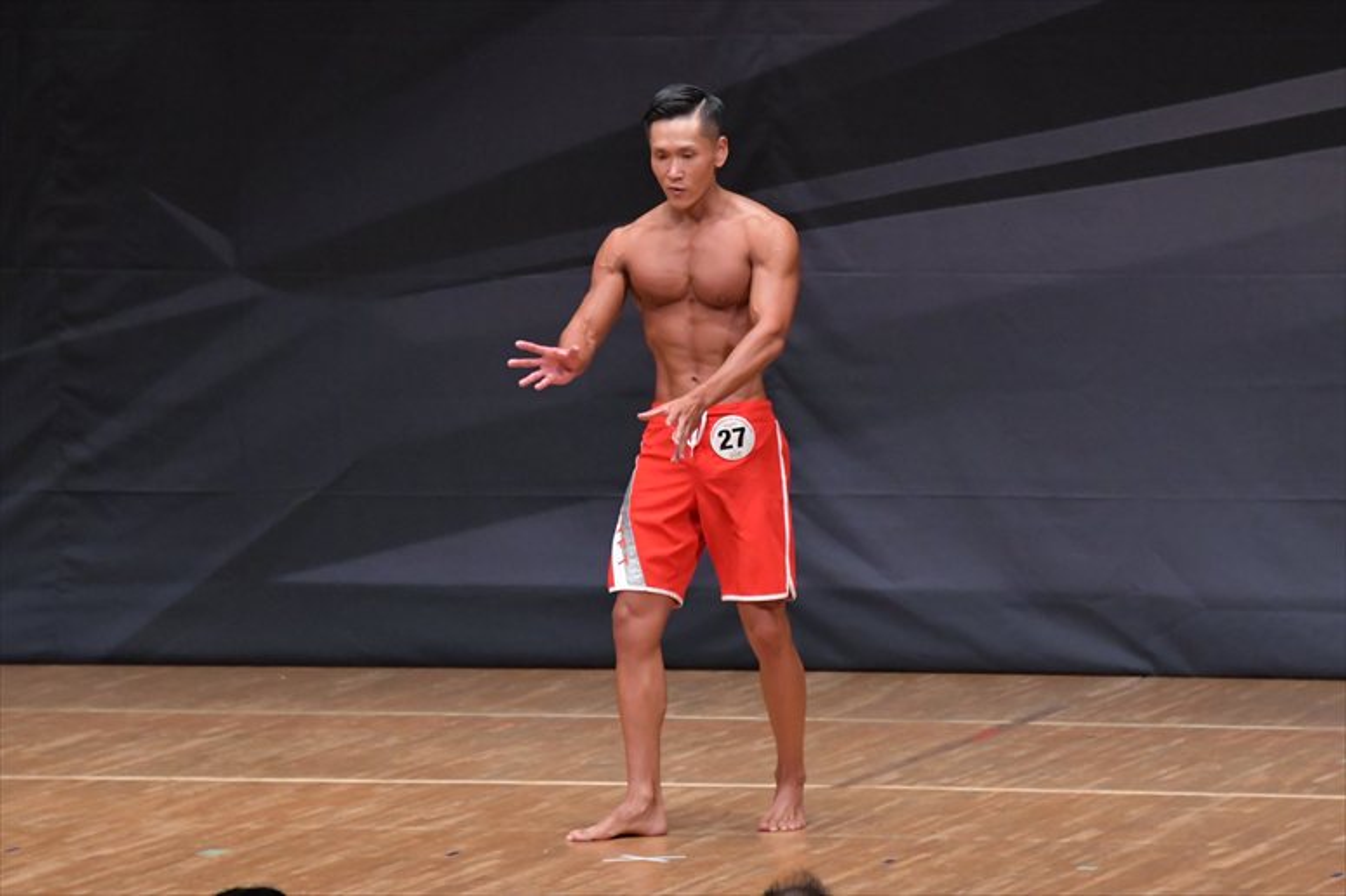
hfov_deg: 7.2
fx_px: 10651
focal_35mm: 285
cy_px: 448
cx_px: 673
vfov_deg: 4.8
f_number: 5.6
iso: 6400
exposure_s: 1/400
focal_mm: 190
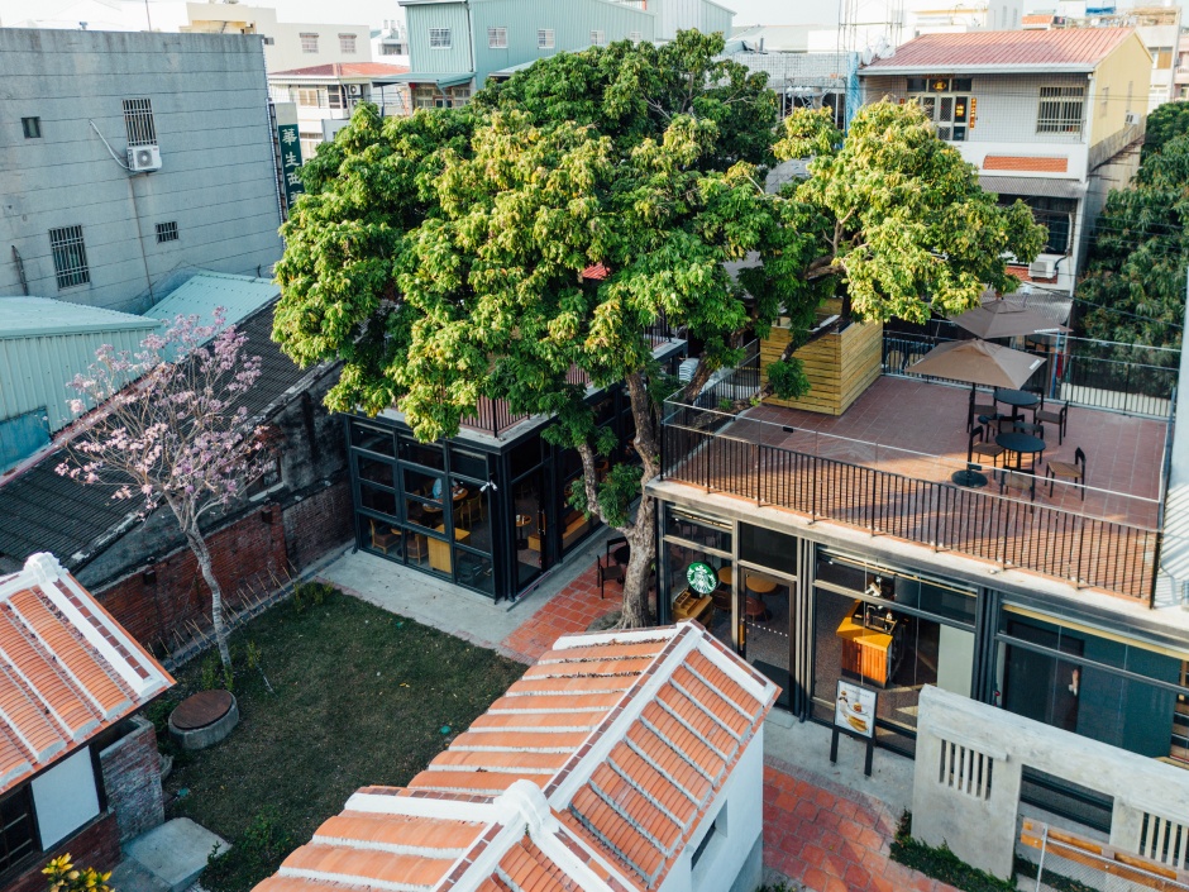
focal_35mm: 24
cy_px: 446
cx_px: 594
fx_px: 824
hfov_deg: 71.6
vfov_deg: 56.8
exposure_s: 1/500
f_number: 1.7
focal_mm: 6.72
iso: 110
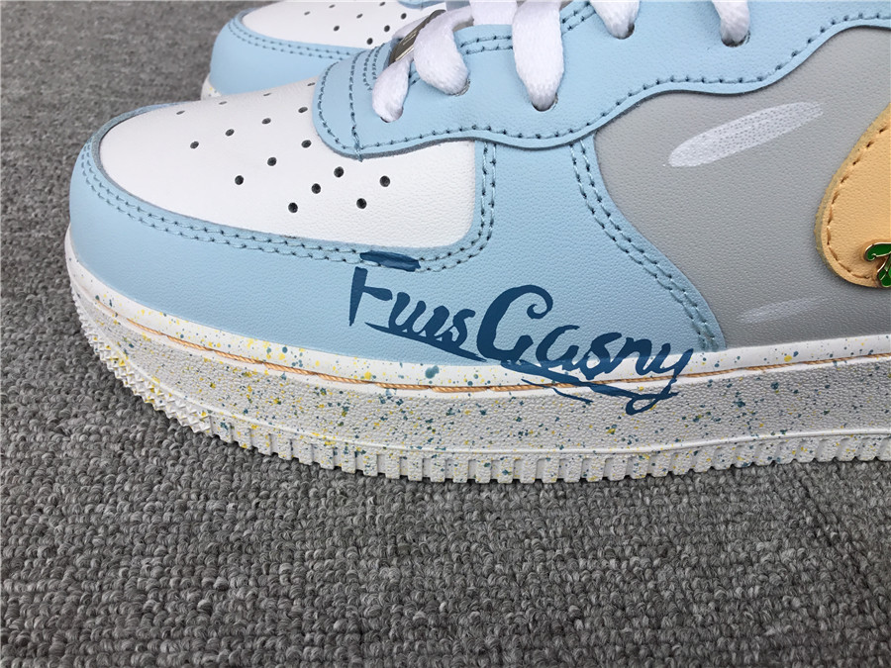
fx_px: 798
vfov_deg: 45.4
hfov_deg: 58.4
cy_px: 334
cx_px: 446
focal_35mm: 31
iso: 25
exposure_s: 1/242
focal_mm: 3.3
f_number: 2.4
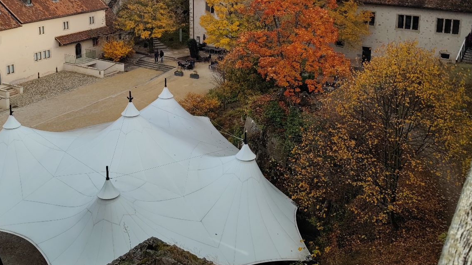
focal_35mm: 75
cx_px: 173
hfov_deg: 28.1
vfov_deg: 16.0
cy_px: 46
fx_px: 939
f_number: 1.95
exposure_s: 1/1282
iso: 50
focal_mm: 7.59
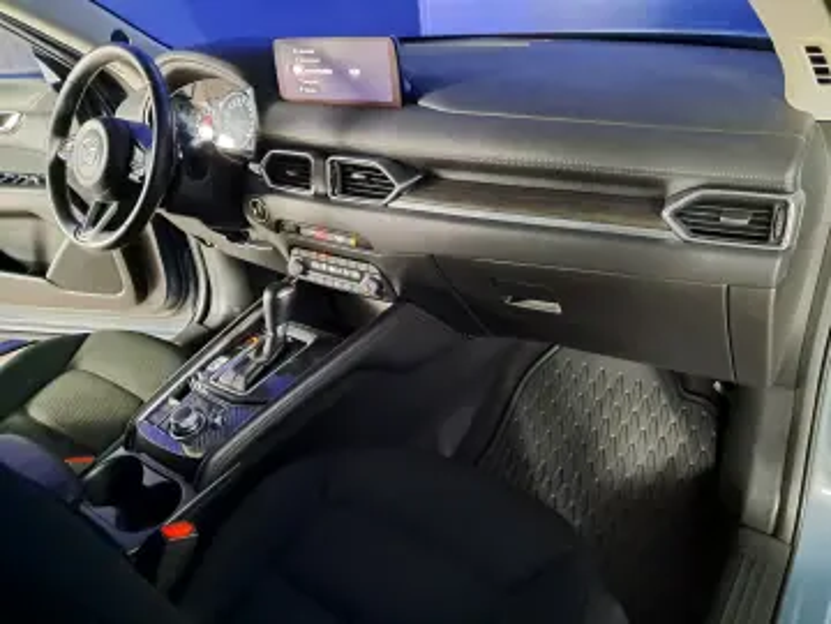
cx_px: 416
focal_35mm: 27
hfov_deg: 65.3
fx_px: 648
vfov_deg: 51.4
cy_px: 312
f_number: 1.8
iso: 1600
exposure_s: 1/14
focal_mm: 4
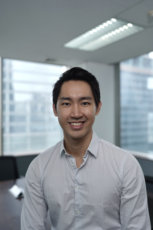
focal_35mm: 35
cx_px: 76
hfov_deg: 37.9
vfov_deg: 54.4
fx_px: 223
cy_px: 115
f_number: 2
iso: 50
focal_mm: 35
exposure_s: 1/125
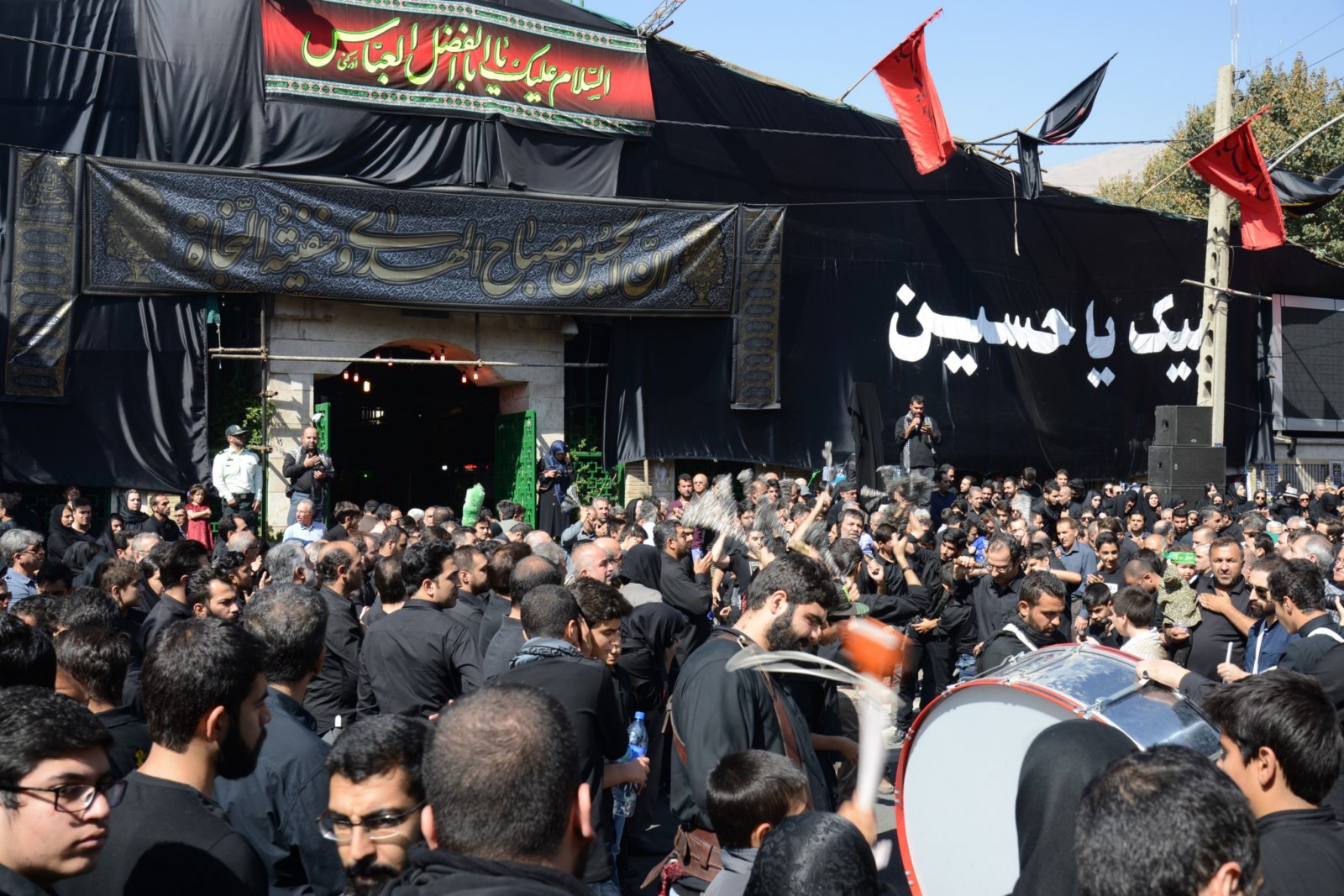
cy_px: 448
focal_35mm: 38
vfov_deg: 35.1
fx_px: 1419
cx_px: 672
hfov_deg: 50.7
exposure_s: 1/125
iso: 200
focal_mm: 38
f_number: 9
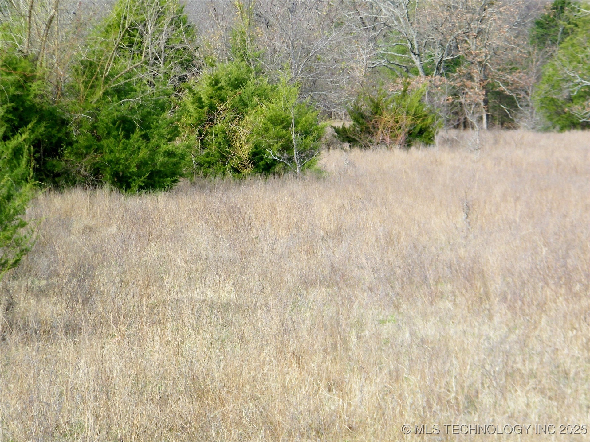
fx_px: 2028
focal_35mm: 119
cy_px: 221
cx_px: 295
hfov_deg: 16.6
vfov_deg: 12.5
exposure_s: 1/200
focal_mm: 21.3
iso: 80
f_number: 4.8
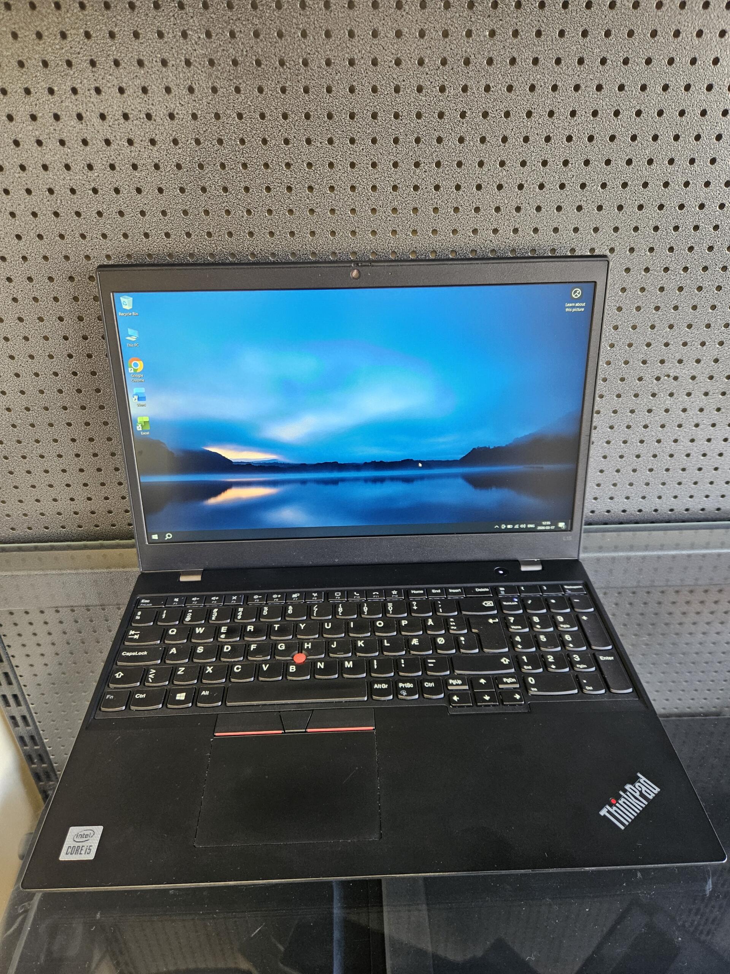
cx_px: 365
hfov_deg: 58.9
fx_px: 647
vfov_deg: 73.9
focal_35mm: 23
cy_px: 487
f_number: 1.8
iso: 400
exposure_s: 1/100
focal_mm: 5.4
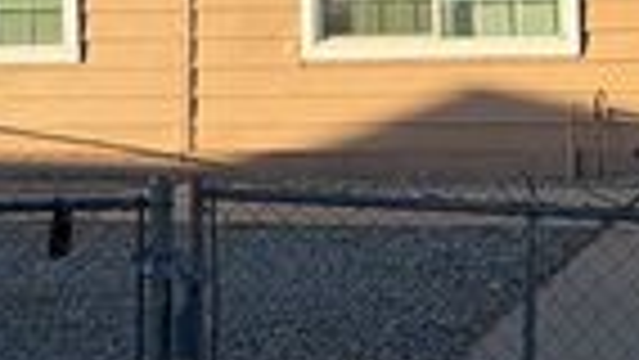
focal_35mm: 100
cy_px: 43
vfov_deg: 12.0
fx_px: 1695
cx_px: 531
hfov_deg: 21.0
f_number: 1.6
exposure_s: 1/2451
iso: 50
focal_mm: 5.96
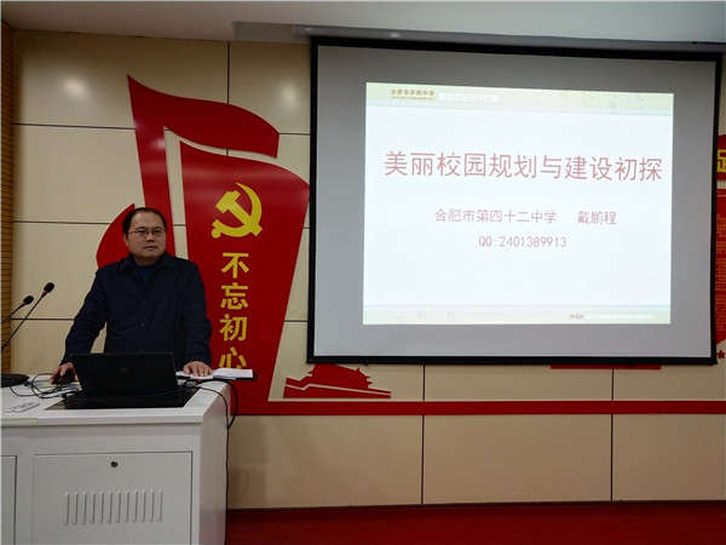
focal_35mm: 30
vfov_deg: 46.8
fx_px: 629
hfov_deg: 60.0
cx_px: 363
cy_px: 272
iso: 211
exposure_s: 1/50
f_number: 1.8
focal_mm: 3.95
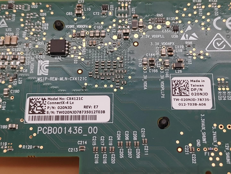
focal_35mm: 62
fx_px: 414
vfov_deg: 23.7
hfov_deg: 31.2
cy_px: 87
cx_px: 116
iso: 50
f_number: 1.8
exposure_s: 1/88
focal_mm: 4.36
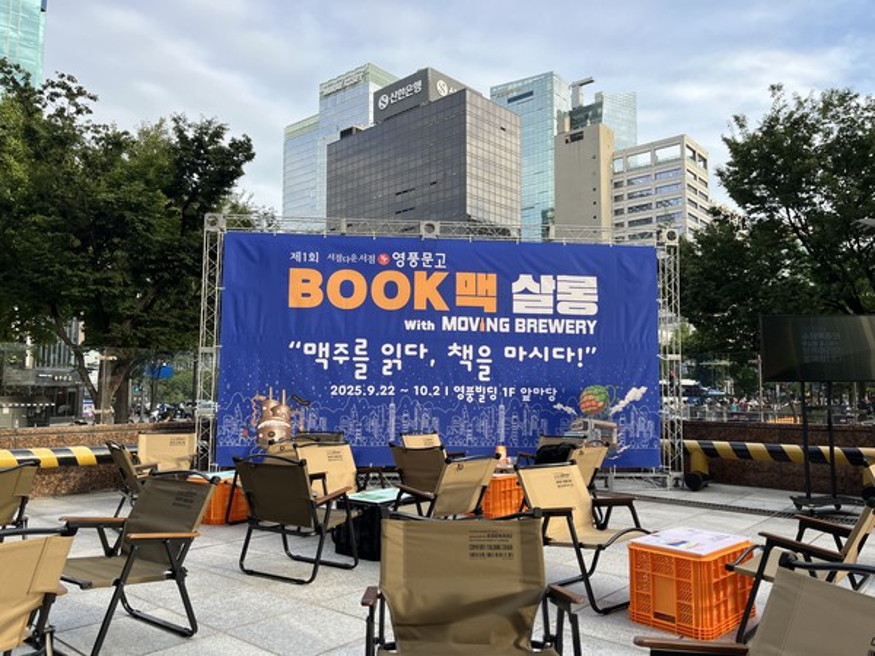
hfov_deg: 67.3
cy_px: 328
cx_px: 438
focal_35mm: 26
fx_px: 657
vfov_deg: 53.1
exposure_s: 1/467
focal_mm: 5.1
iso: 50
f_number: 1.6
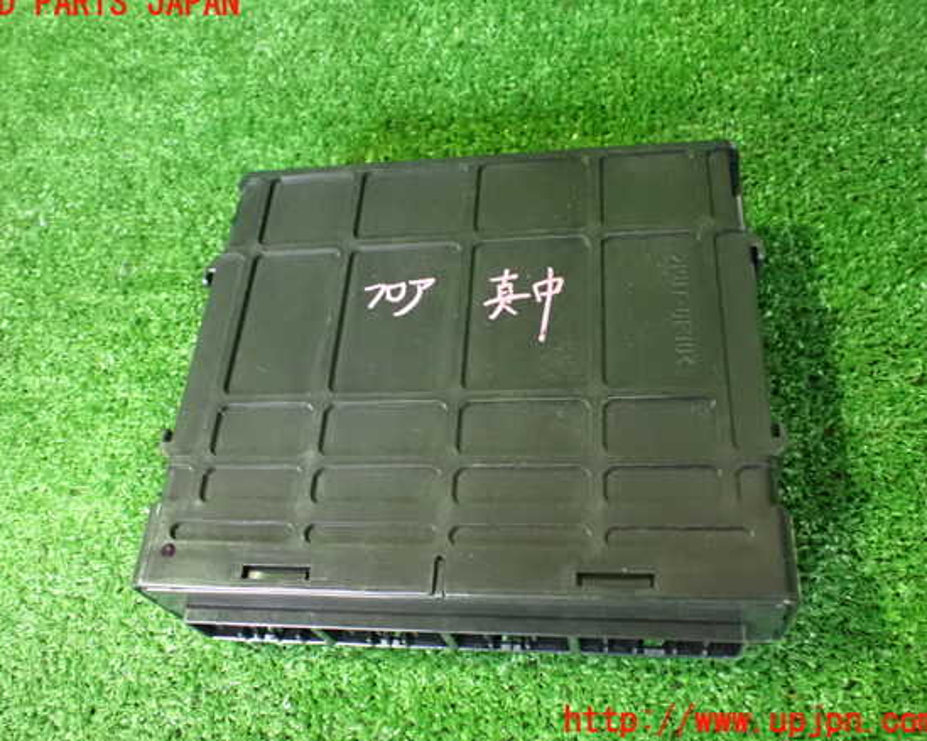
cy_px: 363
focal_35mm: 32
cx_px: 439
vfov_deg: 45.8
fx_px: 878
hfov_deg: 55.6
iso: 1600
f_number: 2.3
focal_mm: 5.4
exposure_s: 1/25
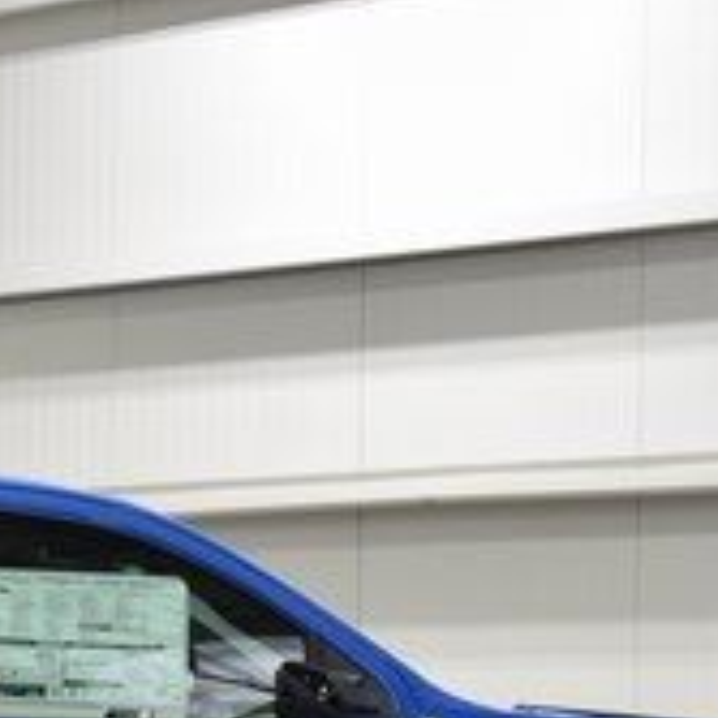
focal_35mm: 156
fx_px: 3661
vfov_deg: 11.0
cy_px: 901
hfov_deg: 10.9
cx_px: -245
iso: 400
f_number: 6.3
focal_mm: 32
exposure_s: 1/15
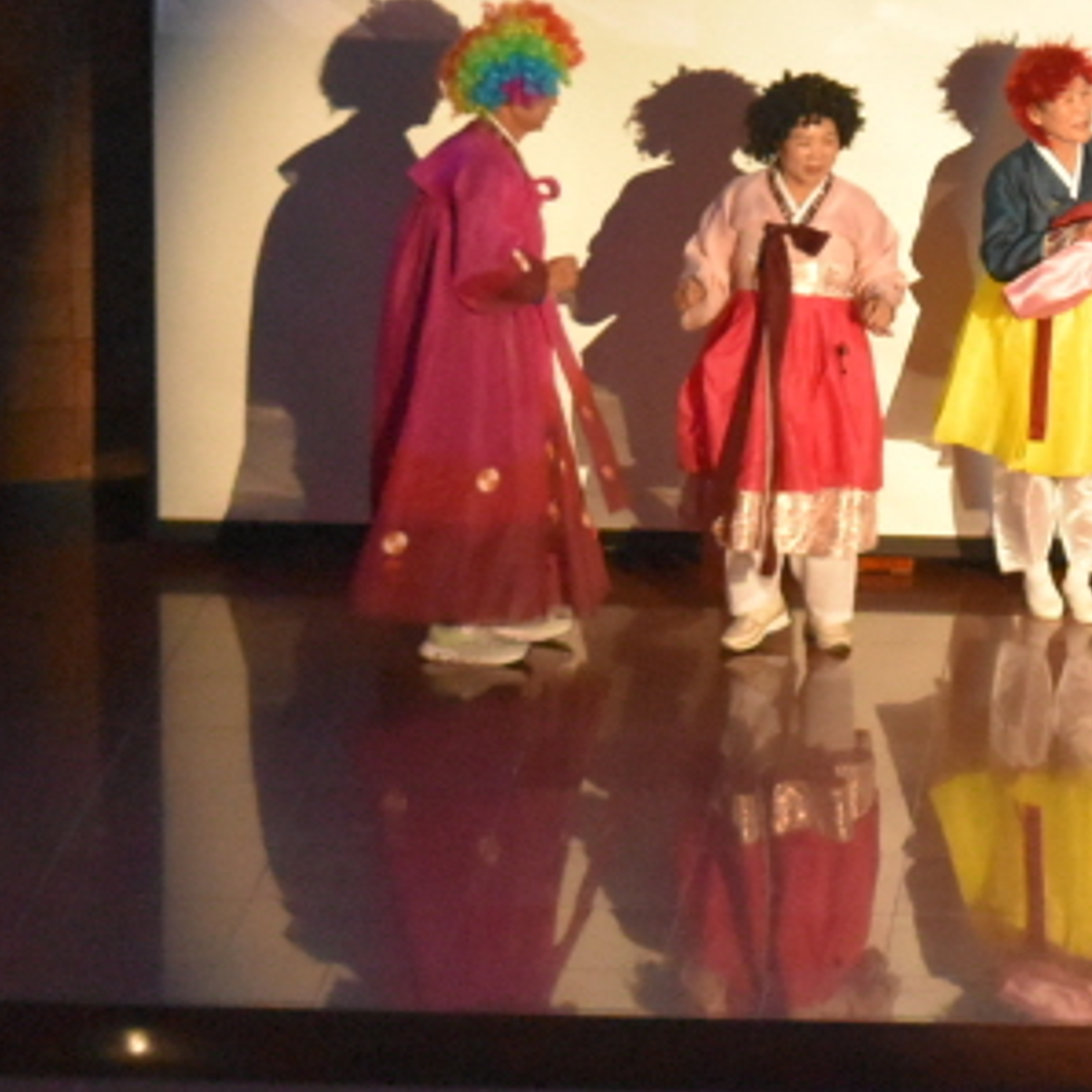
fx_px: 8402
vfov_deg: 7.4
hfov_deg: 7.4
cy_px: 517
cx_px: 1455
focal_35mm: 235
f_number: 5.6
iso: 6400
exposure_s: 1/60
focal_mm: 55
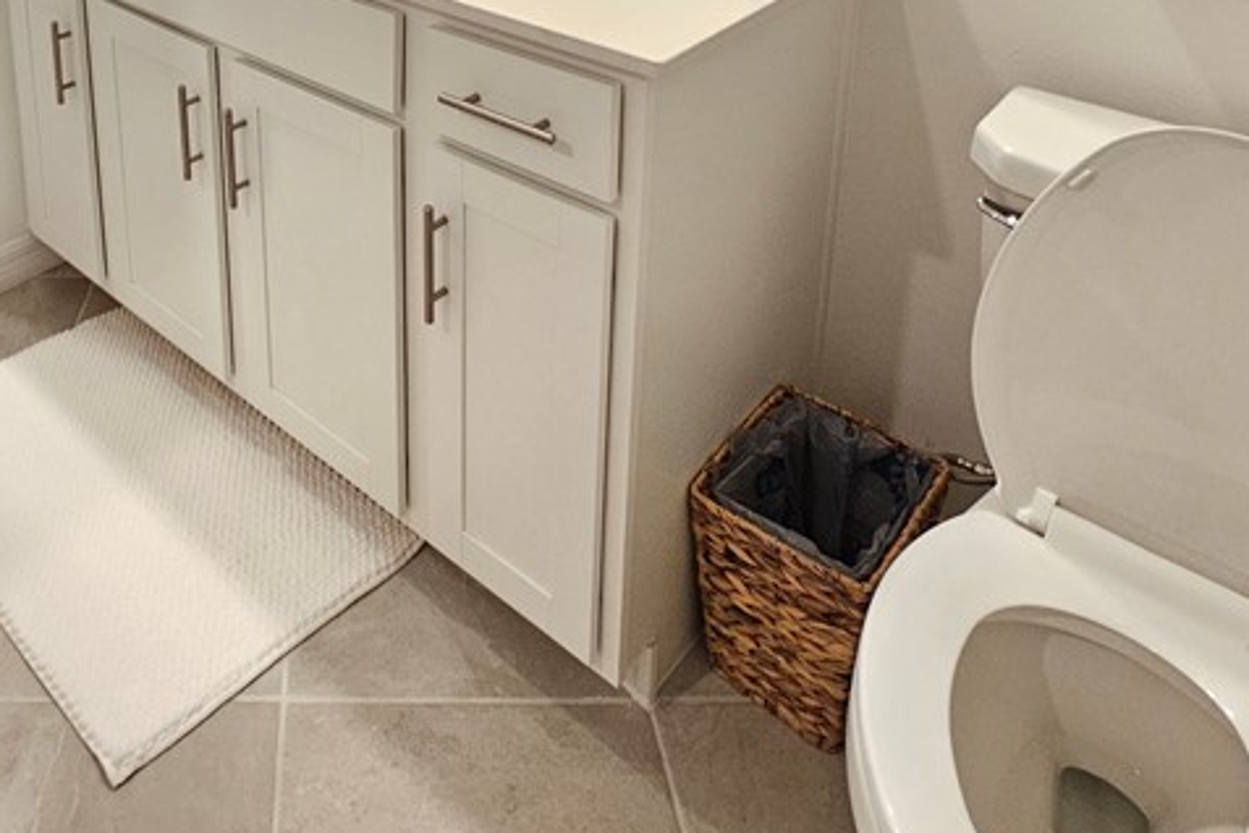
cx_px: 327
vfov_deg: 37.2
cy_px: -97
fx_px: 1006
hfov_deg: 60.5
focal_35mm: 29
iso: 320
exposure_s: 1/60
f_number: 2.2
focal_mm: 2.2
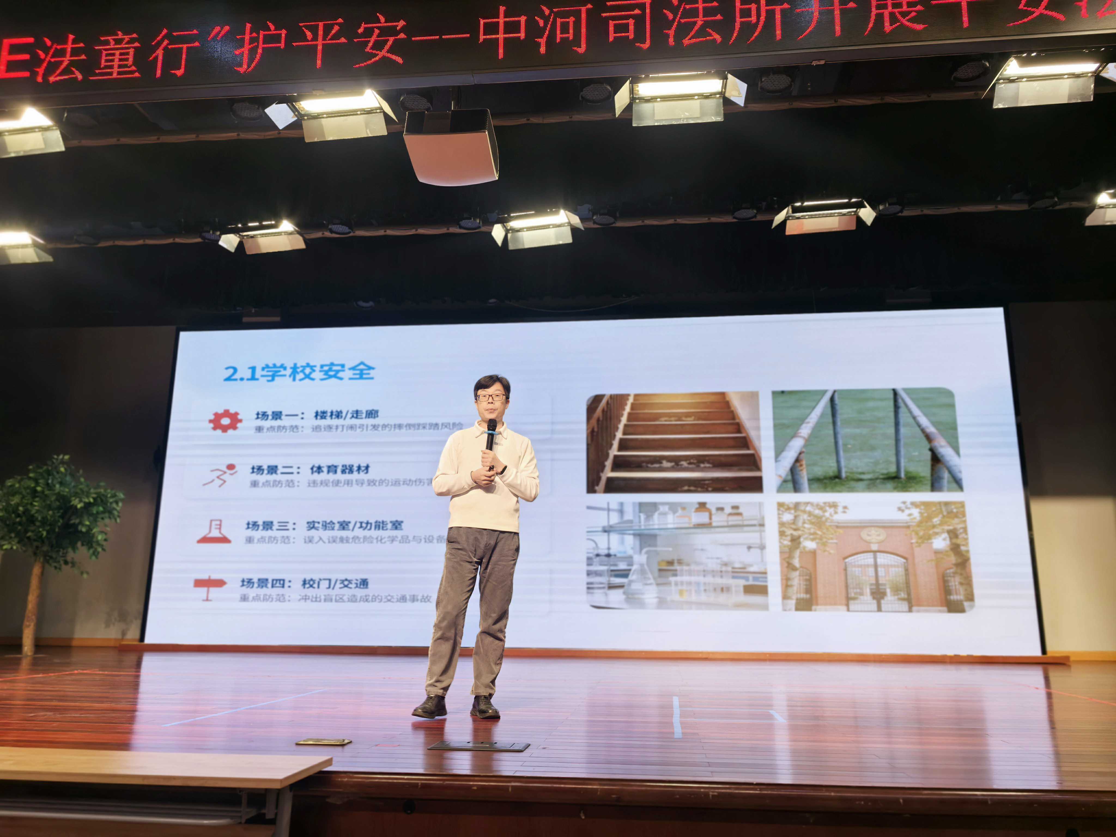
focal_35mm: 27
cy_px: 418
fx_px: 870
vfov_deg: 51.4
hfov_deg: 65.3
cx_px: 558
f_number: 2
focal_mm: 5.75
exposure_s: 1/100
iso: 80
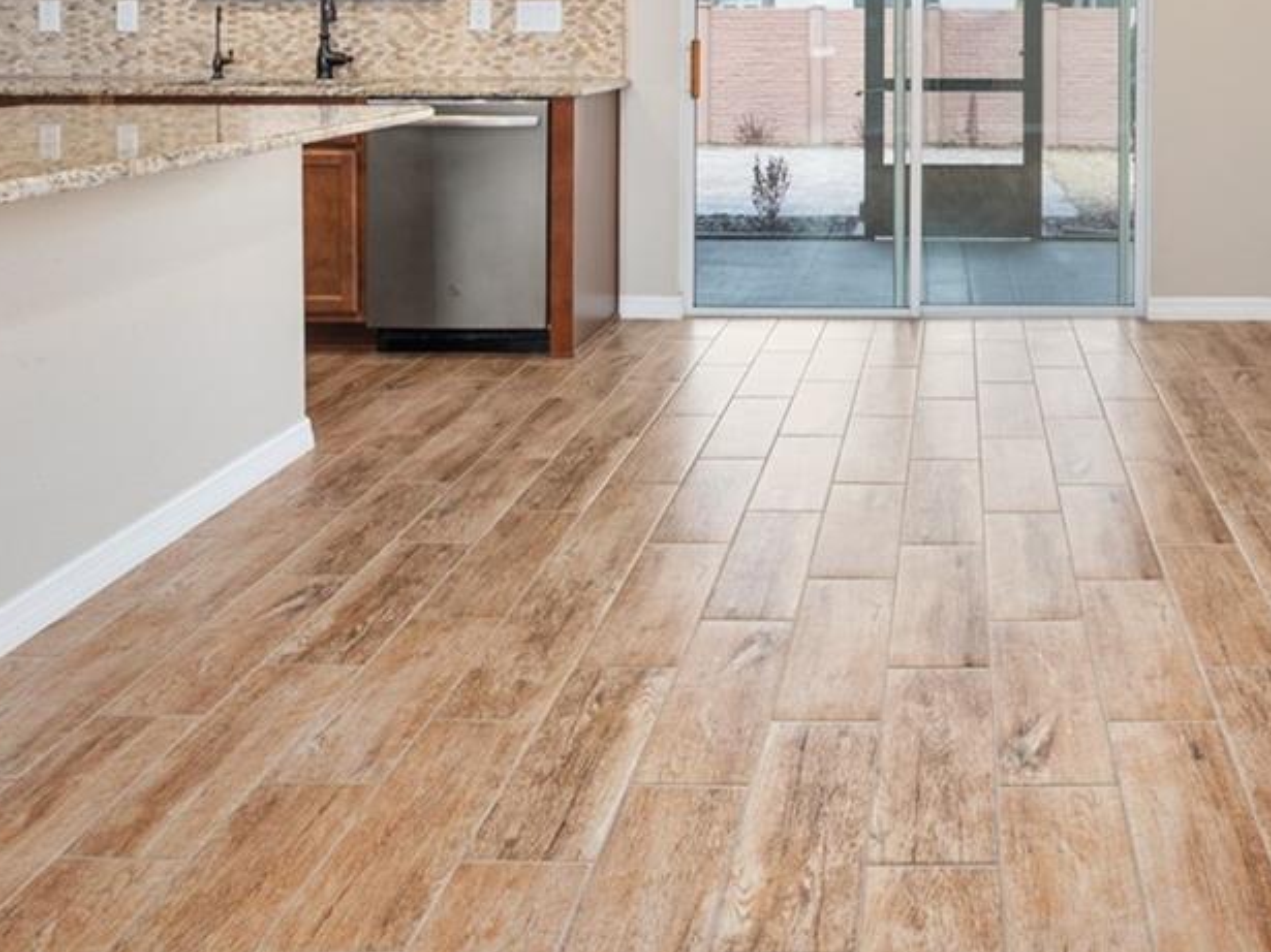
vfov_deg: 36.6
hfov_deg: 50.4
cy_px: 4
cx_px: 959
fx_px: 1285
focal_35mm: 35
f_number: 7.1
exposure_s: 1/6
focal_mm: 14
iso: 400
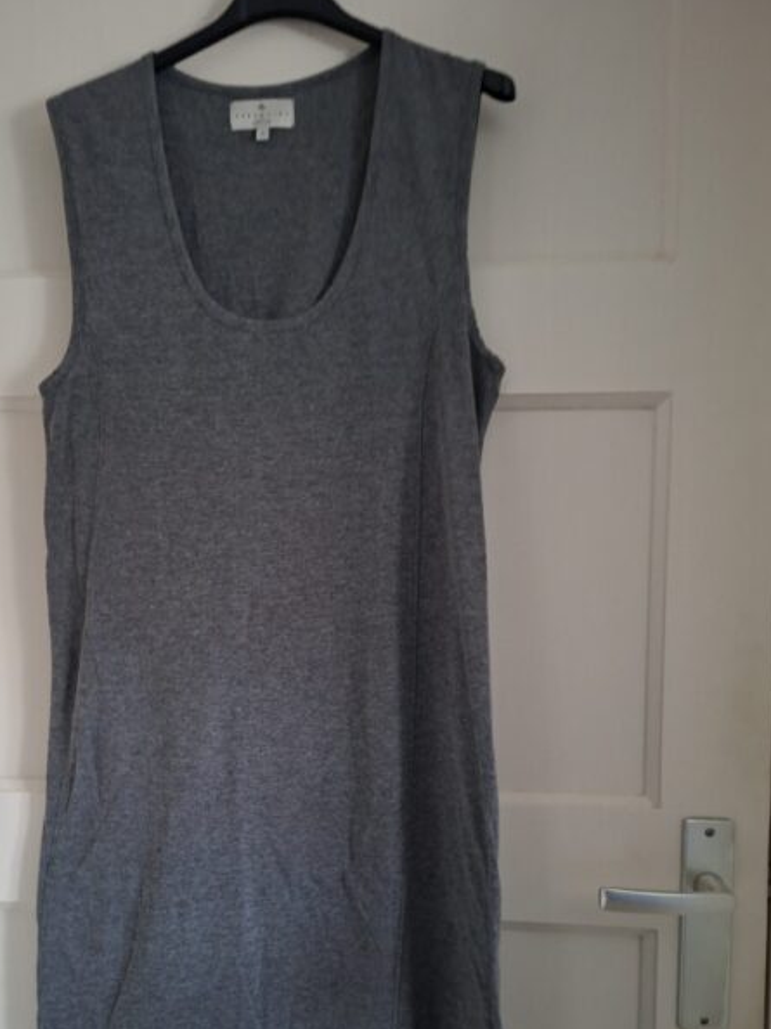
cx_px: 326
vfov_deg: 57.9
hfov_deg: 45.3
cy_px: 622
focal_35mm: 31
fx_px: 921
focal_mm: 5.54
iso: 800
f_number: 1.8
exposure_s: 1/20
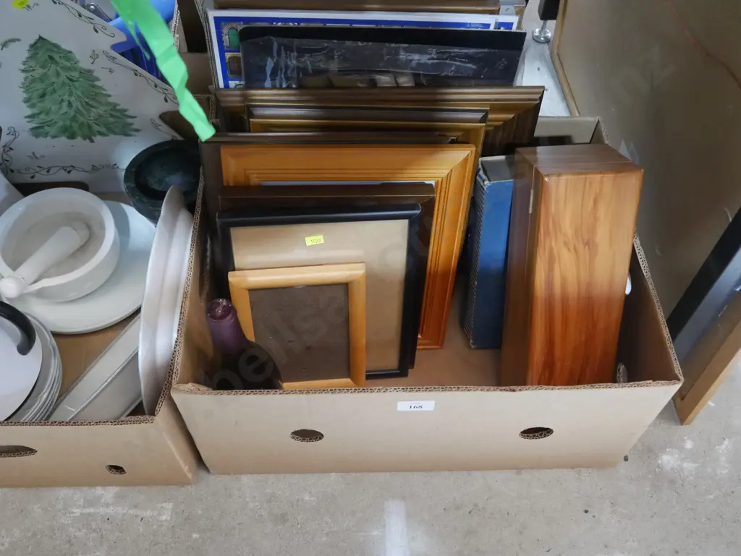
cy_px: 278
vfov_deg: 41.8
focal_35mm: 34
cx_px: 370
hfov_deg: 53.9
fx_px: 728
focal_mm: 17
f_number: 4
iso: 2500
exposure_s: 1/60
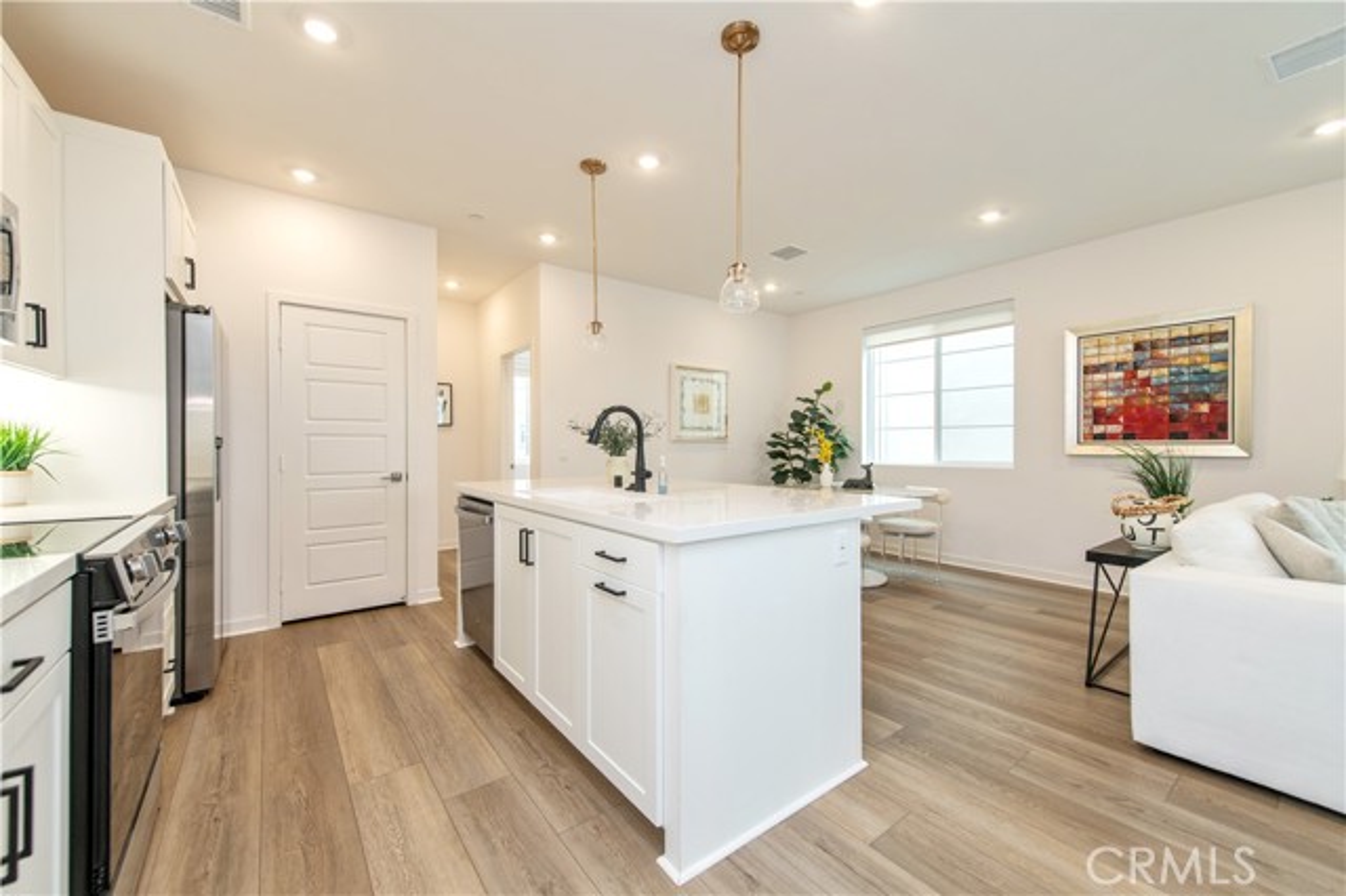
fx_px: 523
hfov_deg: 104.3
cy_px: 448
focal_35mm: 14
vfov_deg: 81.1
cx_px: 673
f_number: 4
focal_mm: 14
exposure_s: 1/60
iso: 450
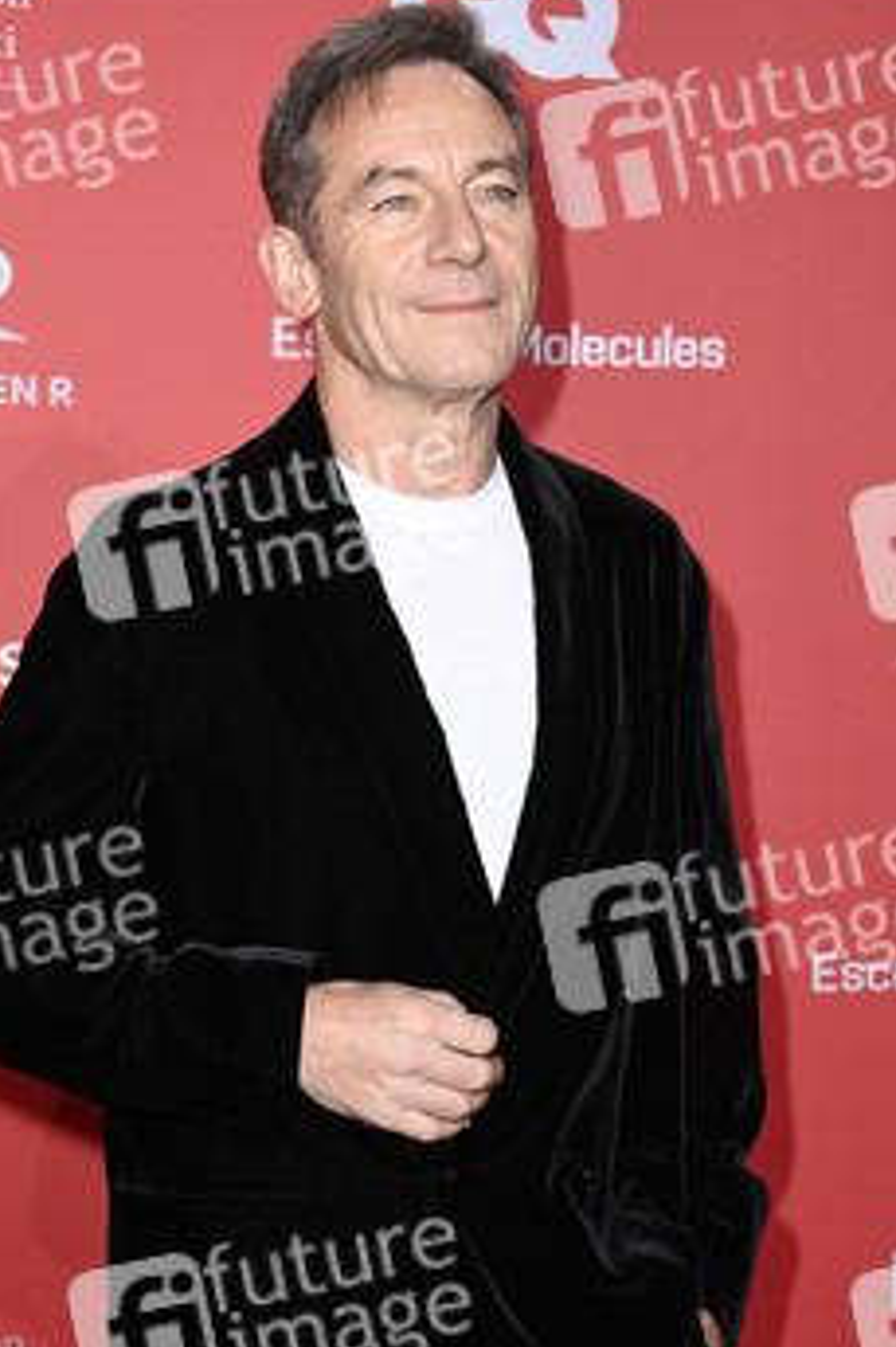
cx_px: 383
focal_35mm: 79
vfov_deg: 25.7
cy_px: 724
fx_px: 2952
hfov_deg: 17.3
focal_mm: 68
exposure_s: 1/250
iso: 800
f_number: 5.6
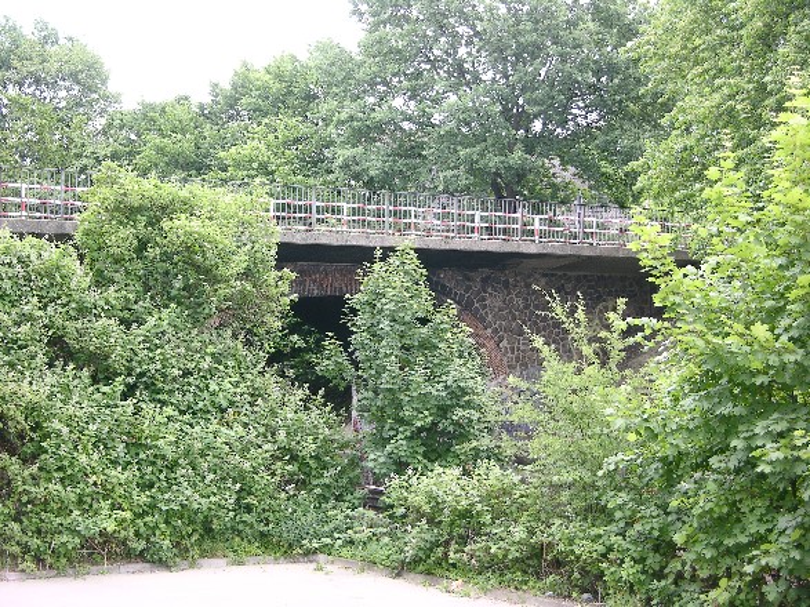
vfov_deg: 19.9
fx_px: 1731
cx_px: 405
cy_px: 304
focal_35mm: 74
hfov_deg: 26.3
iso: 50
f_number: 3.3
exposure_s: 1/32.5
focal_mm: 18.8
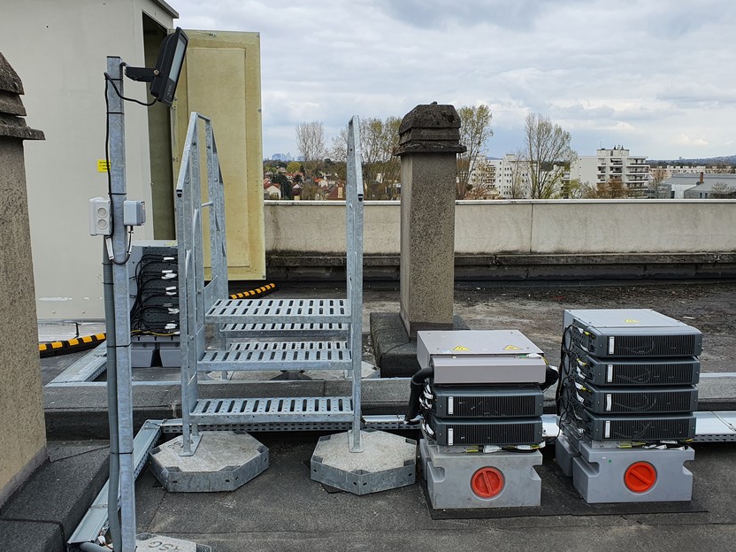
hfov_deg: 56.8
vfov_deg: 44.1
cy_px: 296
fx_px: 680
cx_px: 385
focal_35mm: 32
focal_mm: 4.3
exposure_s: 1/395
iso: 50
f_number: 2.4
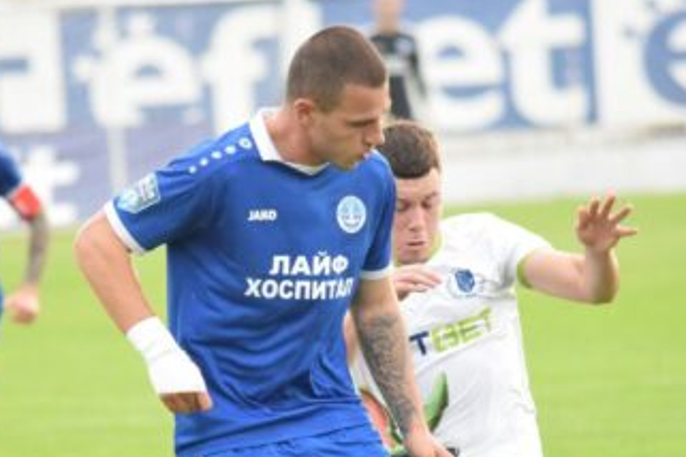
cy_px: 389
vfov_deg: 1.9
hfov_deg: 2.9
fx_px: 13452
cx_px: 301
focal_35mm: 706
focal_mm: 240
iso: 3200
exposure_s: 1/1000
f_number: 5.3
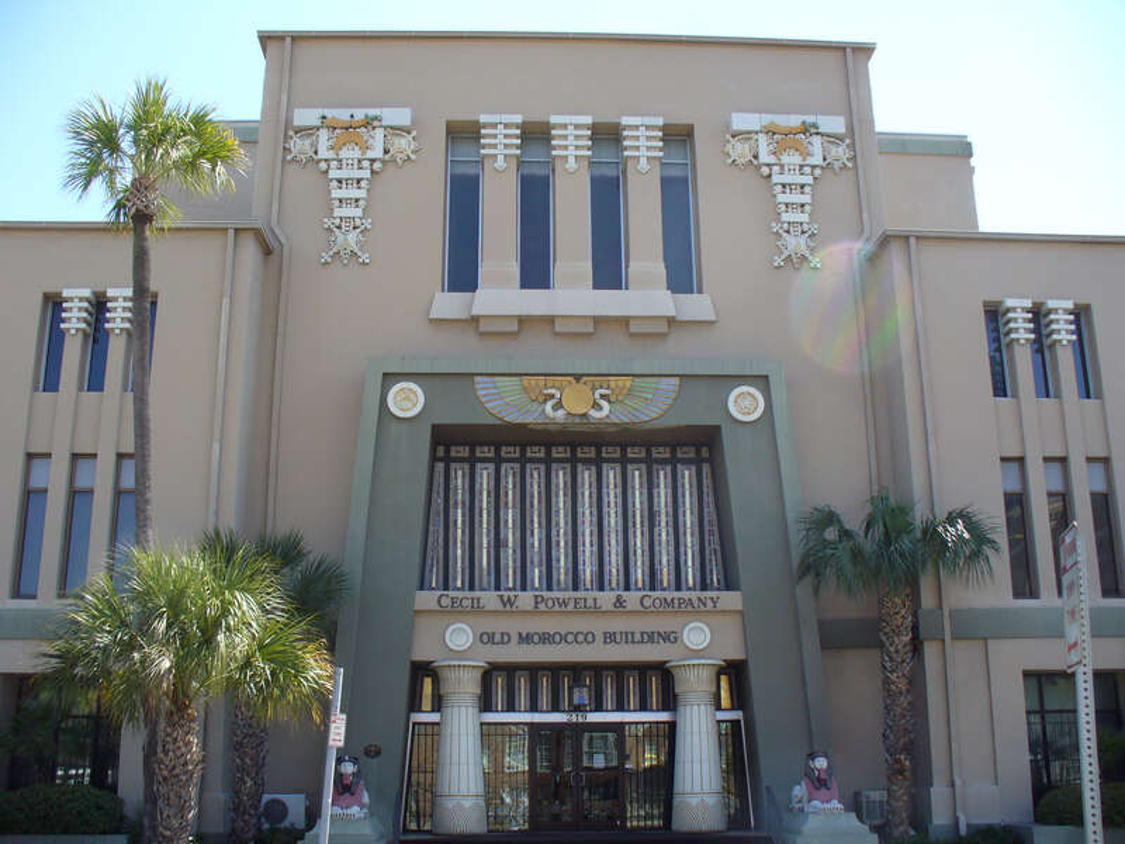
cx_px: 562
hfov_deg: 50.1
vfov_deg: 38.7
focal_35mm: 37
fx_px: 1202
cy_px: 422
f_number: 5.6
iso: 80
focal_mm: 6.1
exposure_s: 1/125
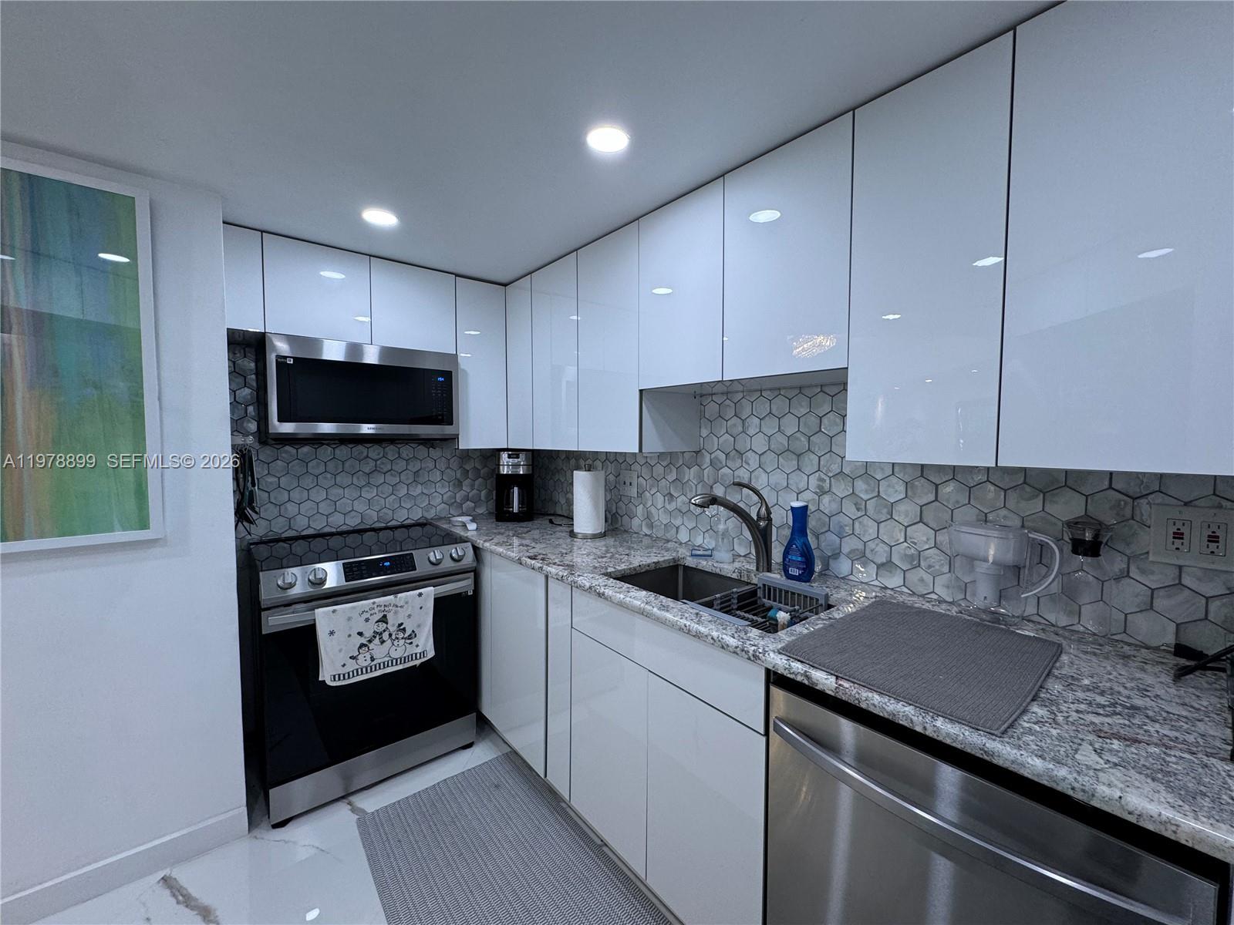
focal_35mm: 14
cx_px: 617
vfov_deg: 85.7
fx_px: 499
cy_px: 462
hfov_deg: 102.1
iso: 160
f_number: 2.2
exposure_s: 1/120
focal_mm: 2.22
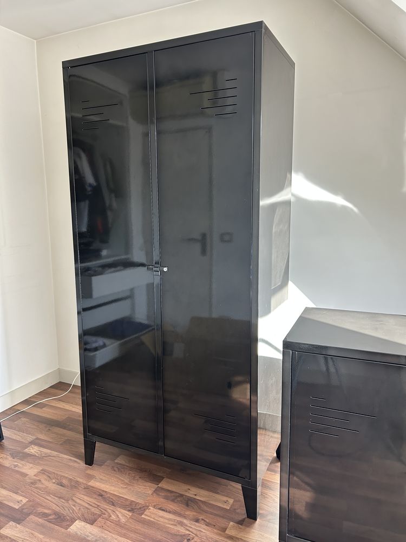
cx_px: 203
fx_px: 407
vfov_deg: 67.3
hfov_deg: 53.1
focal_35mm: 26
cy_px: 271
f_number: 1.5
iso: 100
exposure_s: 1/121
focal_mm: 5.7
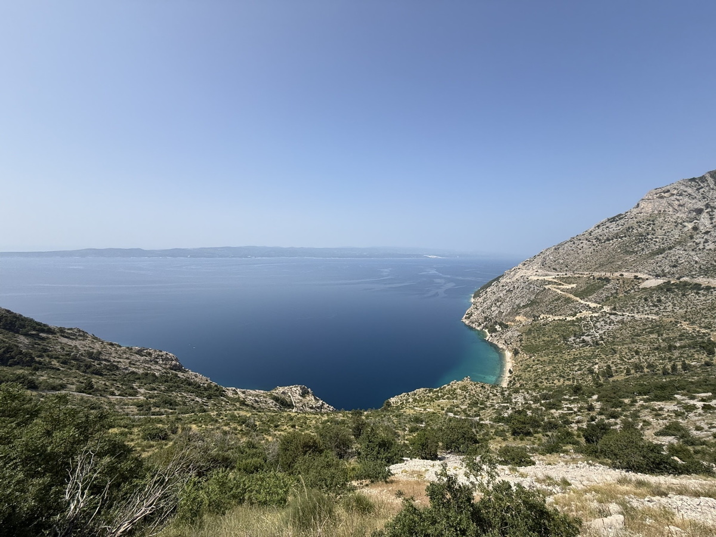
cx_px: 358
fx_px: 290
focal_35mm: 14
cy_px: 268
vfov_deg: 85.7
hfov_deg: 102.1
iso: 50
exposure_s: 1/2841
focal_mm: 2.22
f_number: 2.2
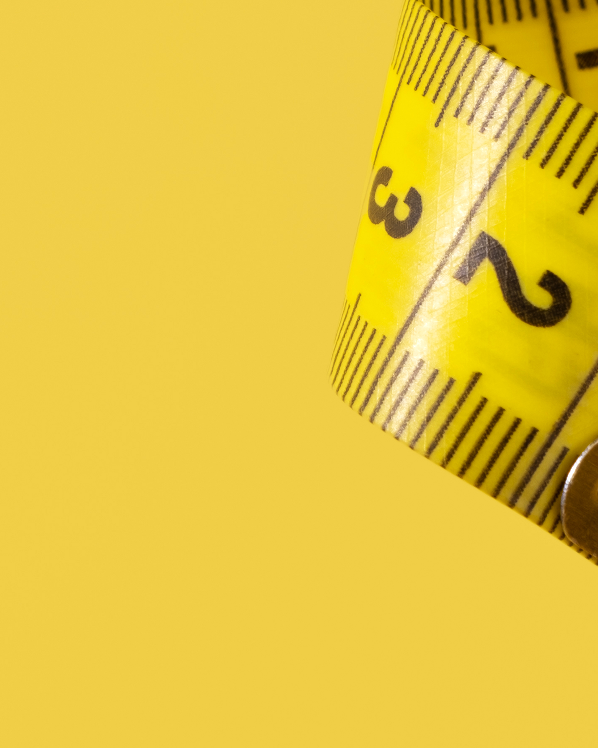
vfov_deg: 4.9
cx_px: 226
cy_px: 20
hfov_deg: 3.9
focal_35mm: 394
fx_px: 8717
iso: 80
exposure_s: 1/100
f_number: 8
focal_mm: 80
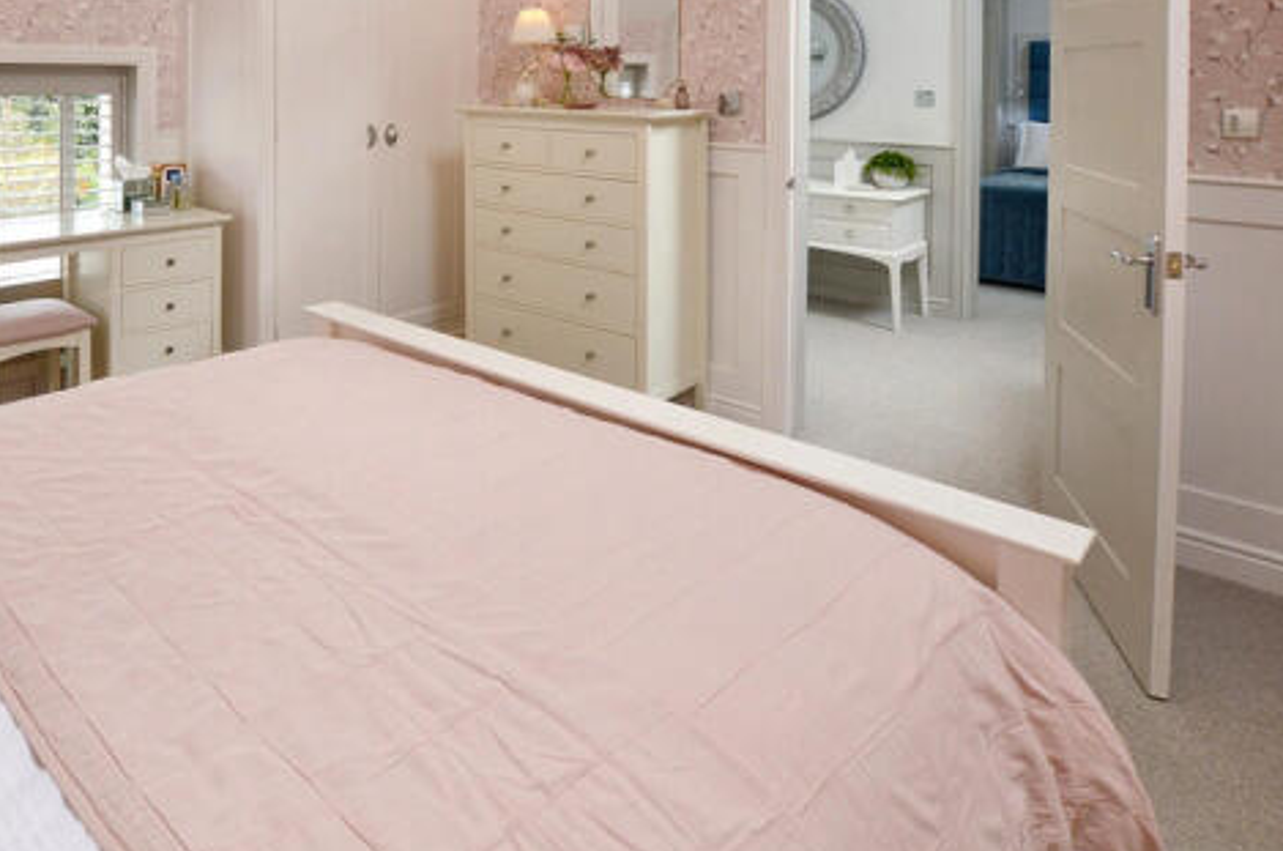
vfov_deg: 58.3
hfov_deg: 78.2
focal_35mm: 21
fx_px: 747
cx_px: 410
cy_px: 301
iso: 200
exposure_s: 1/20
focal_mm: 10
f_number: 10
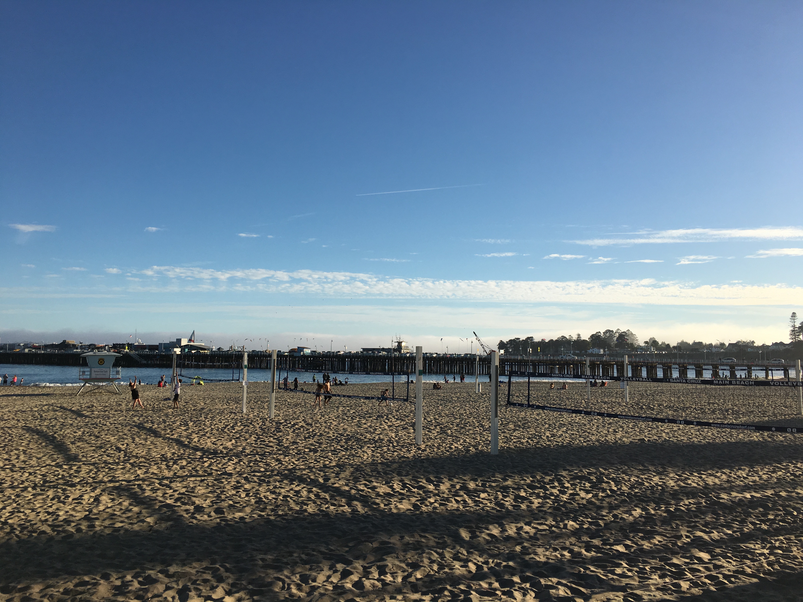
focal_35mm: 29
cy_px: 301
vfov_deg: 48.2
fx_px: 673
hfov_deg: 61.7
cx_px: 402
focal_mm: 4.15
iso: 25
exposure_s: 1/2079
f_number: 2.2
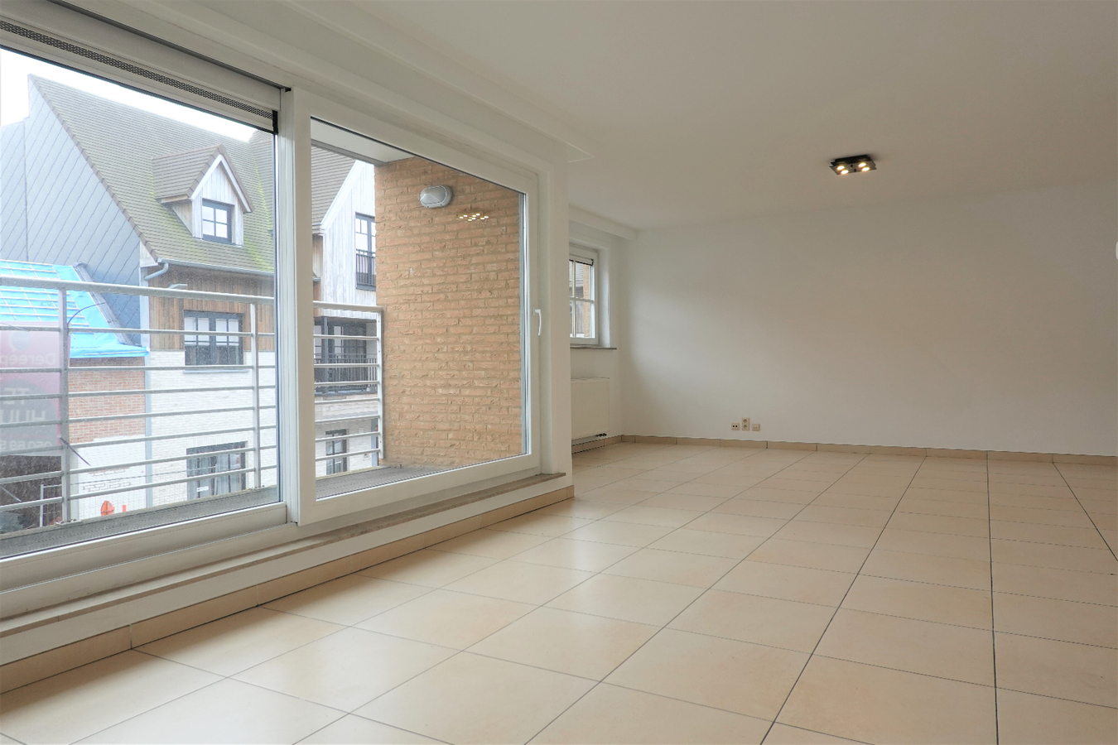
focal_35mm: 24
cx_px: 559
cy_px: 372
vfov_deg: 53.1
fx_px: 745
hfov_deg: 73.7
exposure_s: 1/100
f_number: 2.8
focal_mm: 9
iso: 125
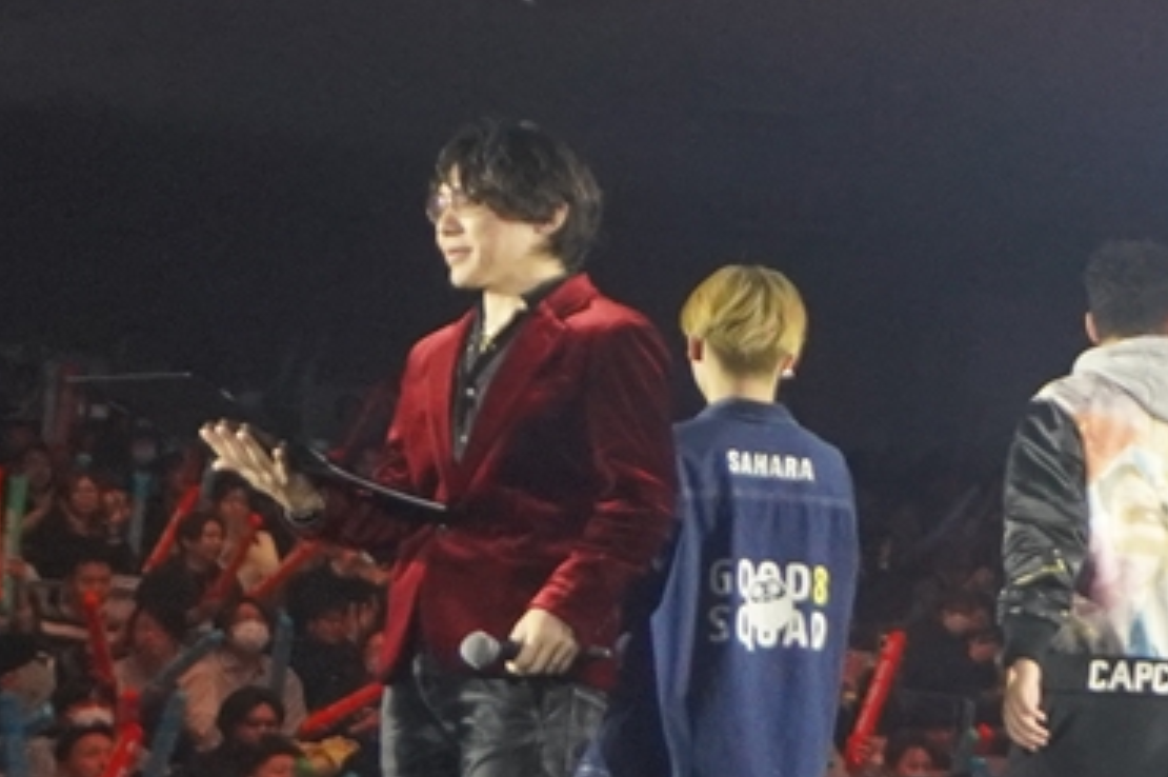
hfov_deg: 10.6
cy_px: 401
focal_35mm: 164
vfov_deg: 8.4
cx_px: 2869
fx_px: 5303
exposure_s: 1/160
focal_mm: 21
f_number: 4
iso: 1600
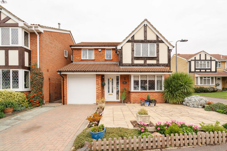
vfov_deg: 73.8
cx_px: 114
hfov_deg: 96.7
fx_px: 101
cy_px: 76
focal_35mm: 16
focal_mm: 16
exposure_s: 1/400
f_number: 8
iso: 400
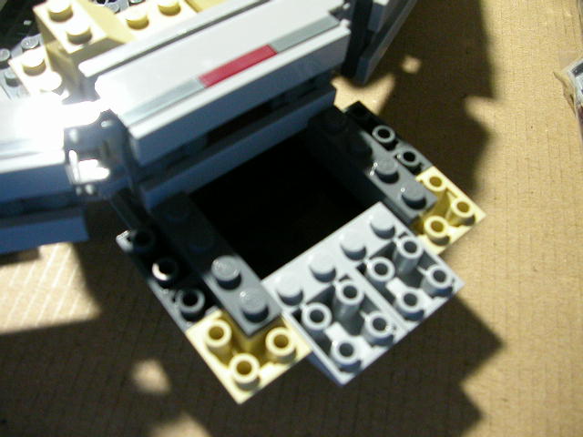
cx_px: 292
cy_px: 218
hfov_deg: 50.1
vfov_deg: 38.7
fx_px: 623
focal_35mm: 37
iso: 400
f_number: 2.7
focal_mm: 5.6
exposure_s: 1/8.7
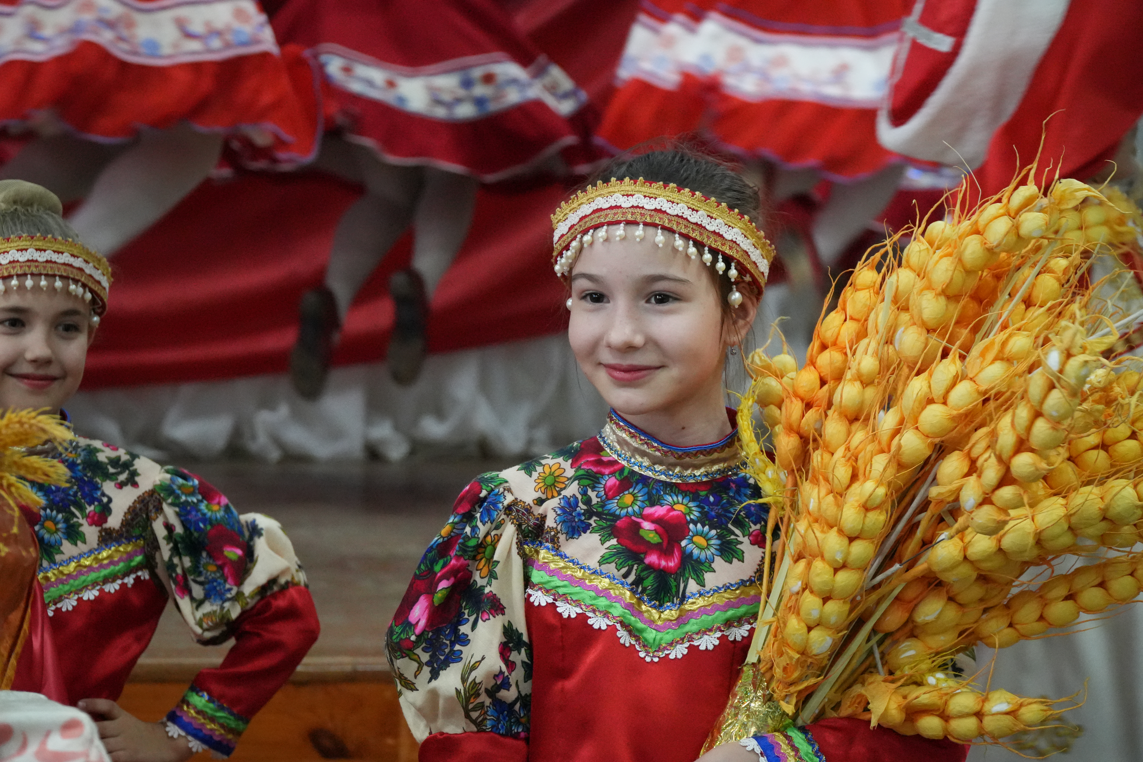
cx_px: 572
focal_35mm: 87
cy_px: 381
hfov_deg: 23.4
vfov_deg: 15.7
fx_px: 2762
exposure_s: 1/160
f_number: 4.5
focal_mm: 58
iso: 6400
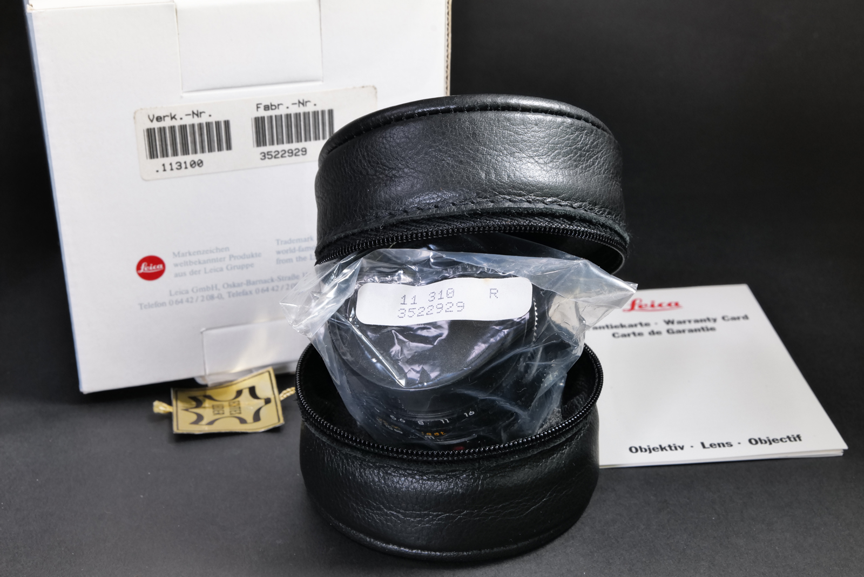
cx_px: 432
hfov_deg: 39.6
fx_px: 1200
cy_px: 288
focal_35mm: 50
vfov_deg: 27.0
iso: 800
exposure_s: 1/5
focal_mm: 50
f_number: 20
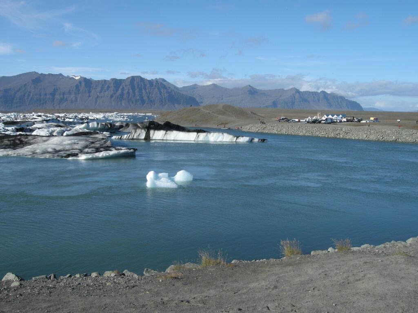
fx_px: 423
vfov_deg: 40.7
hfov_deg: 52.6
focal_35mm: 35
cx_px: 209
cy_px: 156
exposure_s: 1/298
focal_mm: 7.5
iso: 100
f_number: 6.8
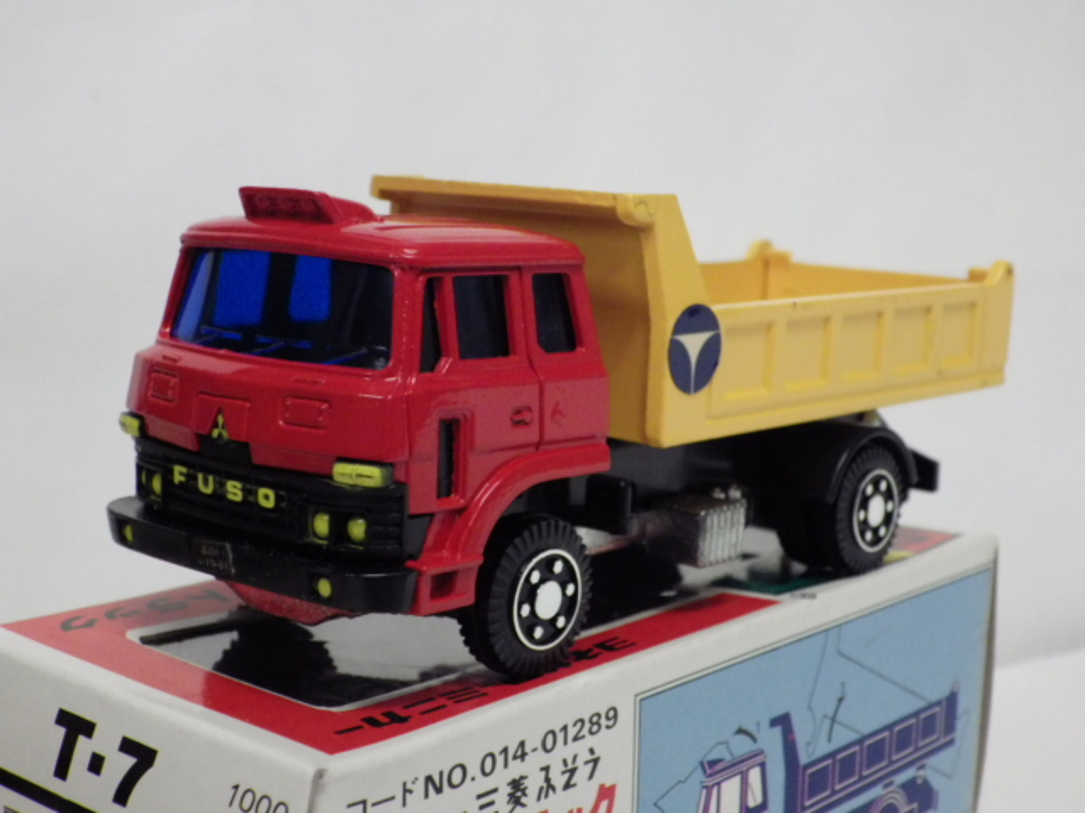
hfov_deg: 32.7
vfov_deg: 24.8
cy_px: 406
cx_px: 542
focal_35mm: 59
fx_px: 1849
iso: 800
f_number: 4
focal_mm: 10.7
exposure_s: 1/50
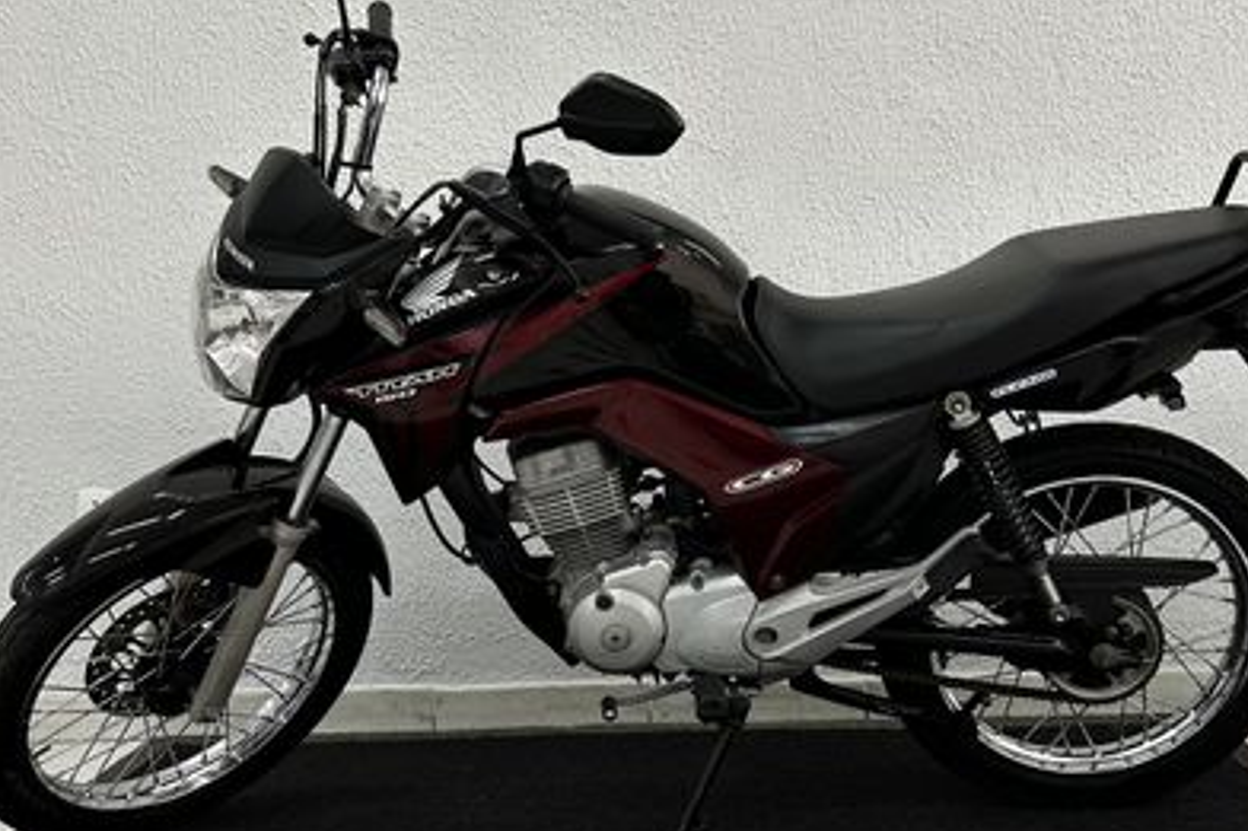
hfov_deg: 61.8
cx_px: 688
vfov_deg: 43.6
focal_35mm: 30
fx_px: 1040
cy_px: 420
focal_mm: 6.86
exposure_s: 1/60
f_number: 1.78
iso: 160
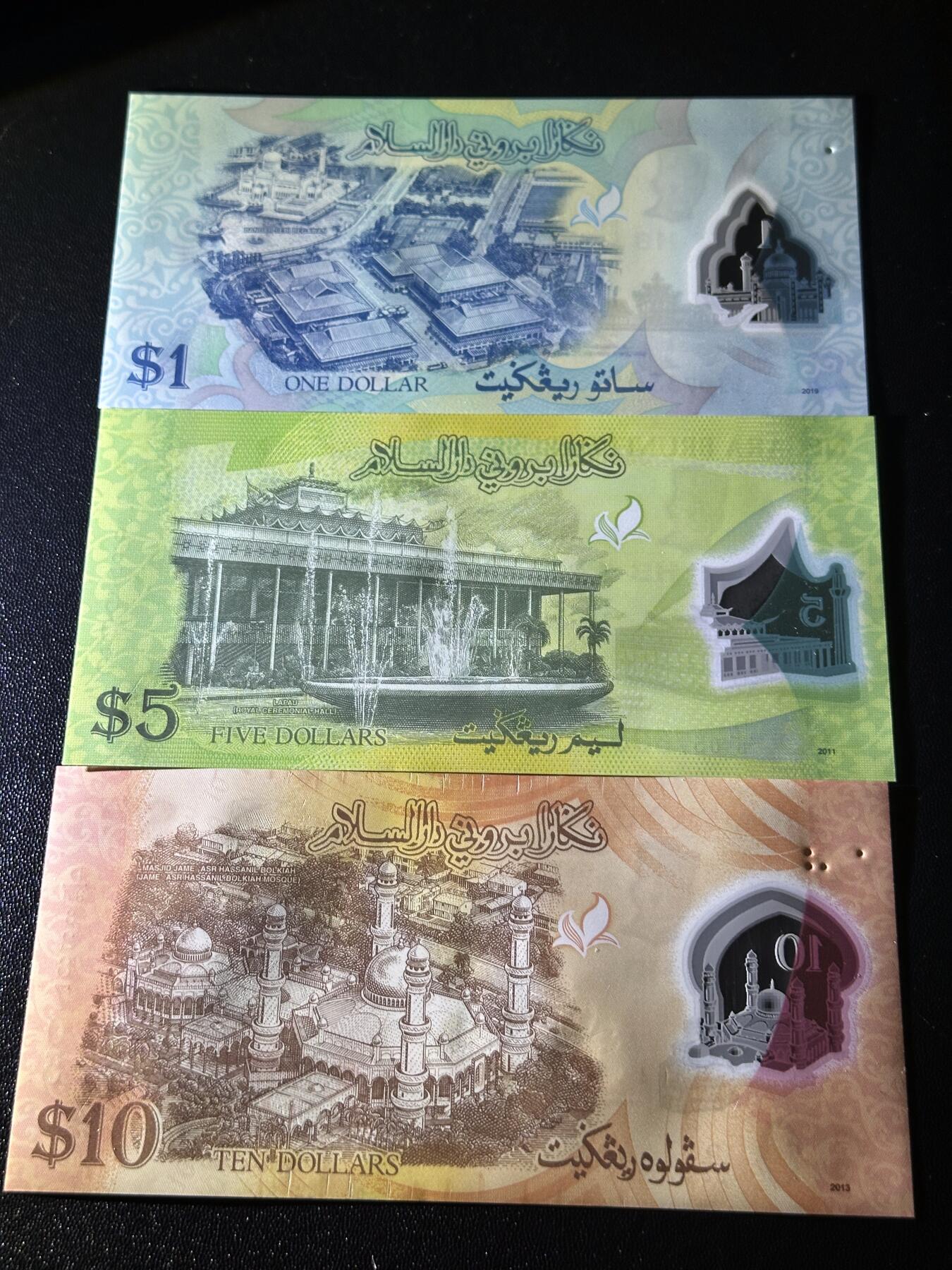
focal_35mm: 48
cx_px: 476
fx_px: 1760
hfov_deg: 30.3
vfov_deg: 39.7
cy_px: 635
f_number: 1.78
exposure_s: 1/50
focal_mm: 6.86
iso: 80
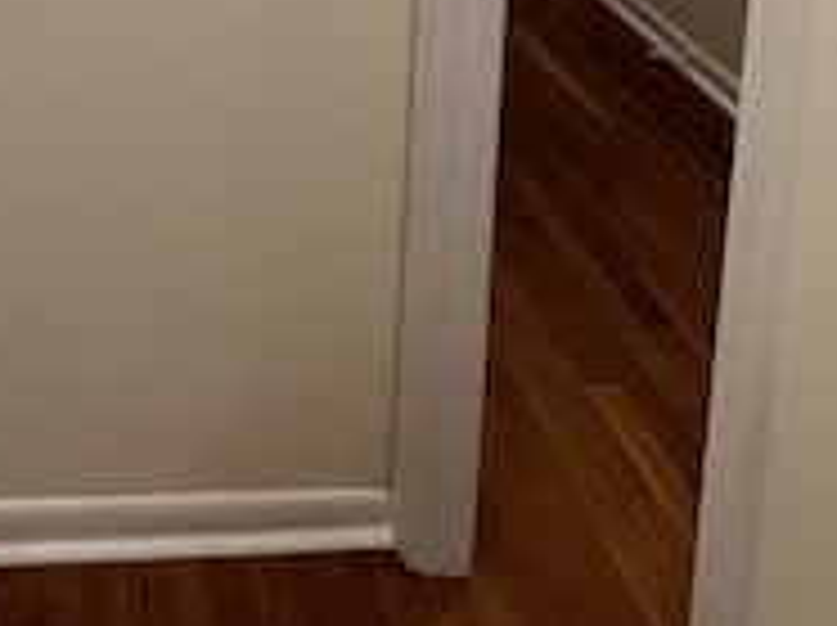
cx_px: 81
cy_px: -270
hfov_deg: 32.6
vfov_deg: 22.2
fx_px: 1352
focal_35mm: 56
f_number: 1.8
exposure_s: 1/120
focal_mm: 1.57
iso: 160
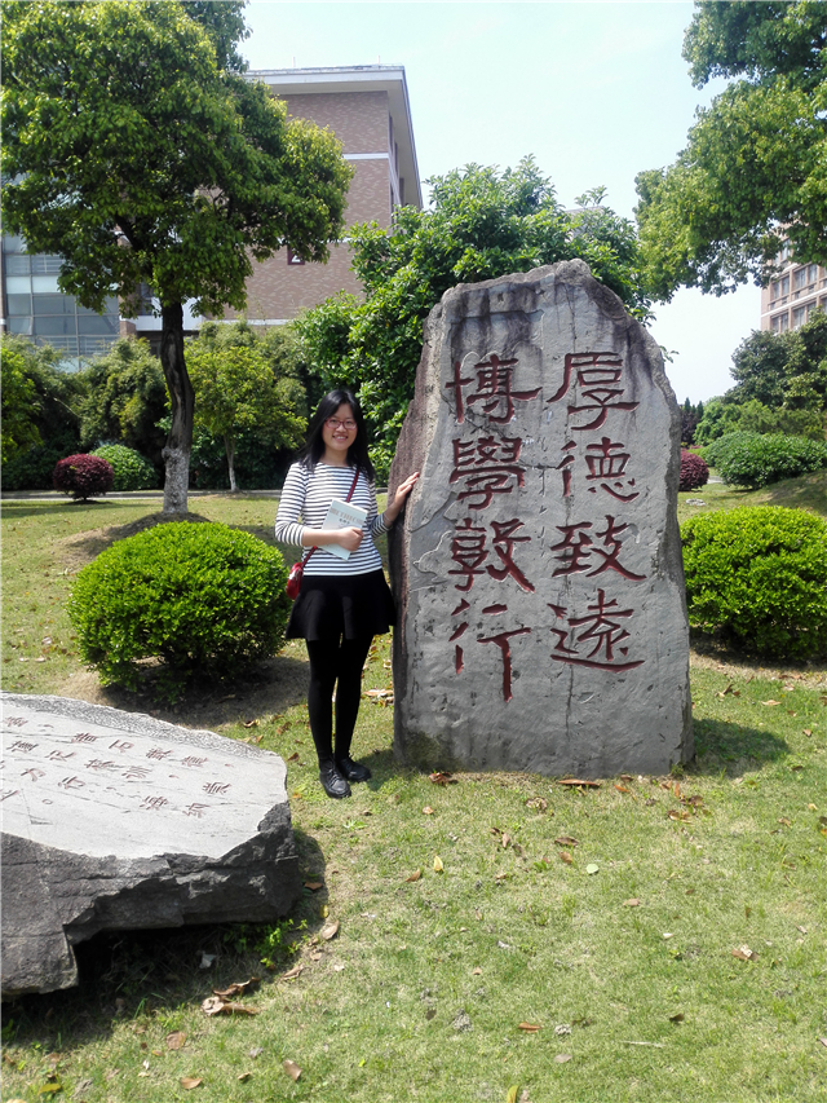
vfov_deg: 63.4
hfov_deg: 49.8
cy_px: 552
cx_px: 414
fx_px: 892
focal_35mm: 28
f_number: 2
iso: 50
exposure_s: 1/658
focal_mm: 3.79
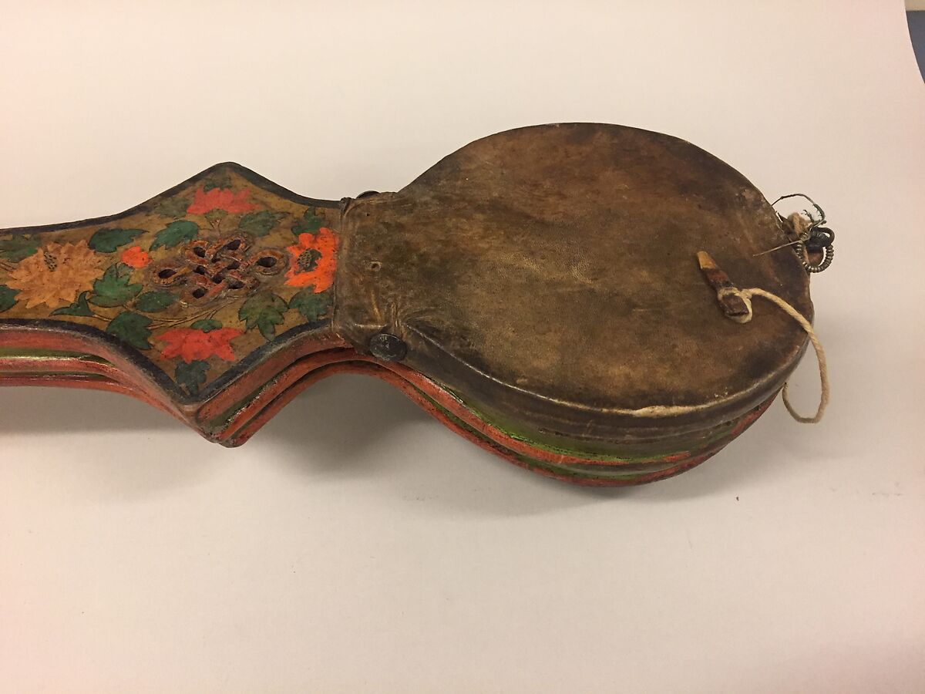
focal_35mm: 29
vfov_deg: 48.2
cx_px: 462
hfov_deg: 61.7
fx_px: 775
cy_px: 347
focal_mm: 4.15
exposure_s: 1/30
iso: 200
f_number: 2.2
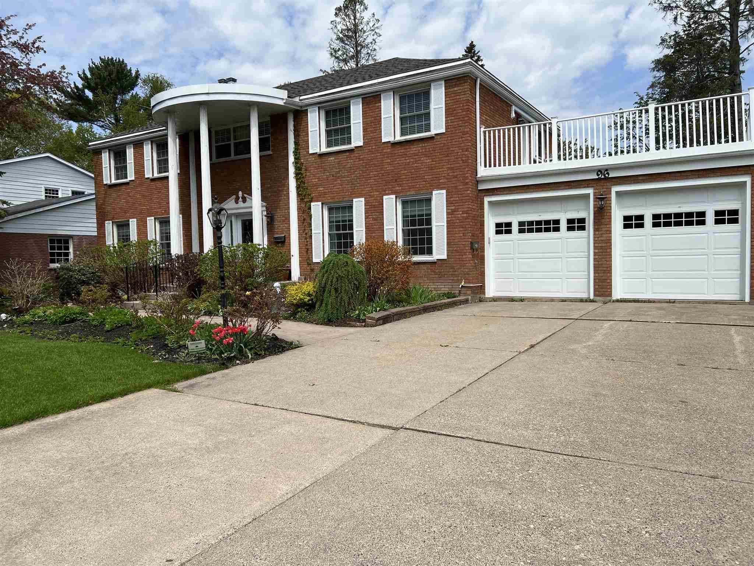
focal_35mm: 26
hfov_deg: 67.3
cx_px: 377
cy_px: 283
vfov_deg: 53.1
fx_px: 566
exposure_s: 1/5319
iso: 50
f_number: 1.5
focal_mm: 5.7
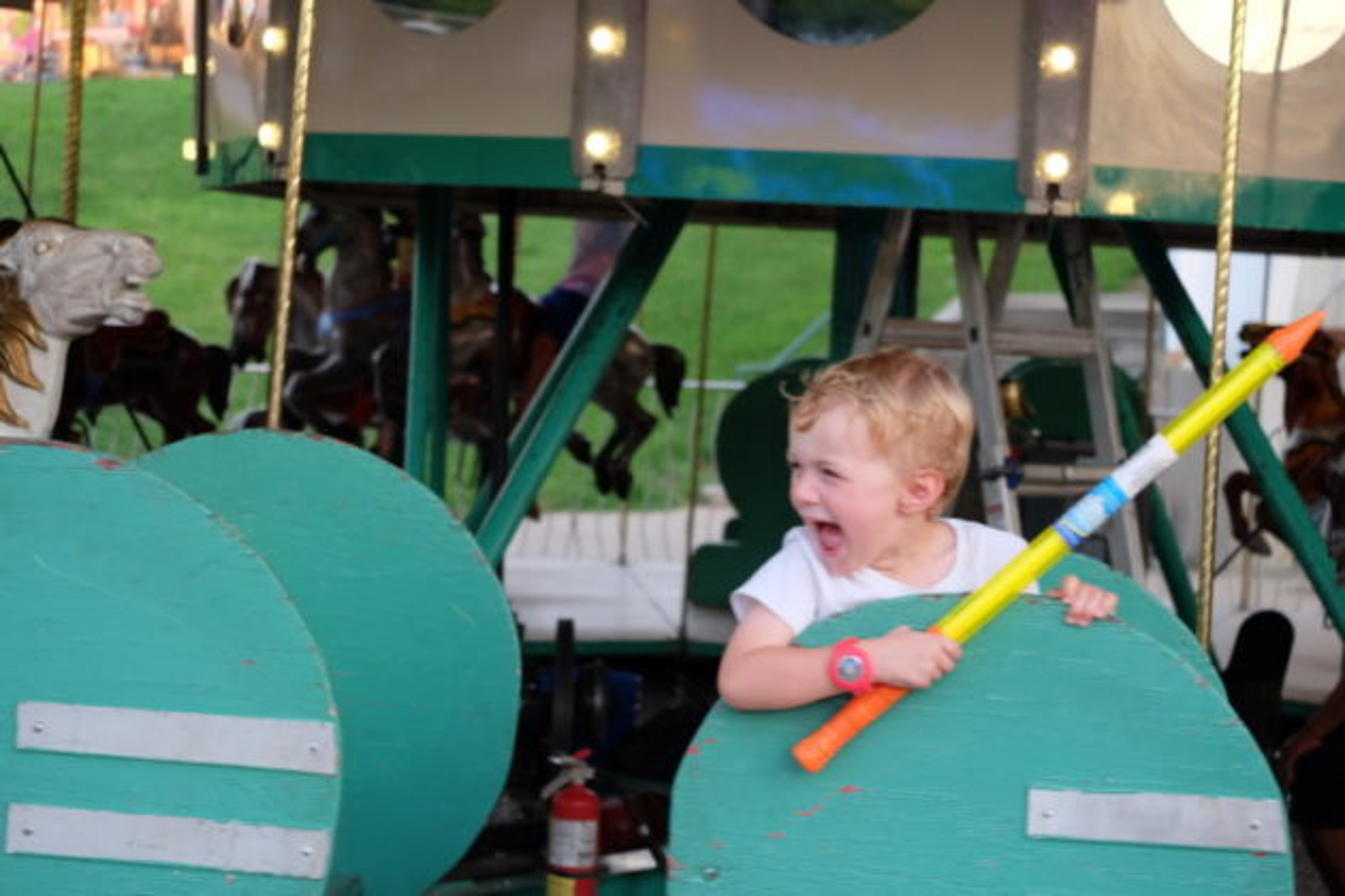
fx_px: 2802
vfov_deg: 18.2
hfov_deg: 27.0
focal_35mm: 75
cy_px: 448
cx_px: 672
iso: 1600
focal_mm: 50
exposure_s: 1/300
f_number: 4.5
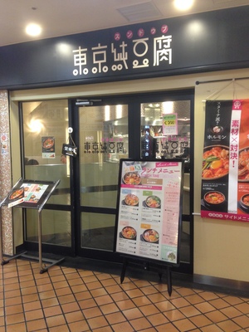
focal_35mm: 33
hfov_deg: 42.9
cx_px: 124
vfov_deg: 55.4
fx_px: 317
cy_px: 166
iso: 125
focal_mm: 4.12
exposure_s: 1/20
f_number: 2.4
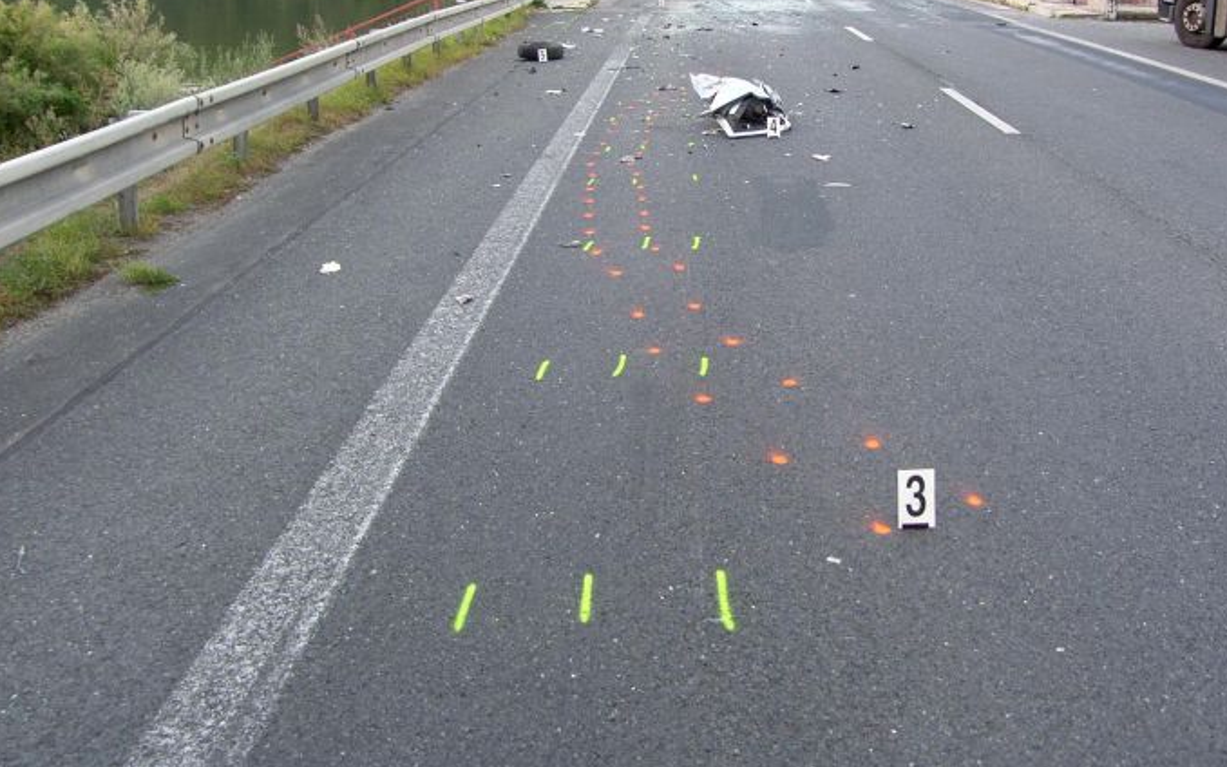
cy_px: 282
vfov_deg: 36.1
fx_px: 1171
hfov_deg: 55.0
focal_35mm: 35
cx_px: 717
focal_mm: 7.4
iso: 80
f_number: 2.2
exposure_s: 1/30
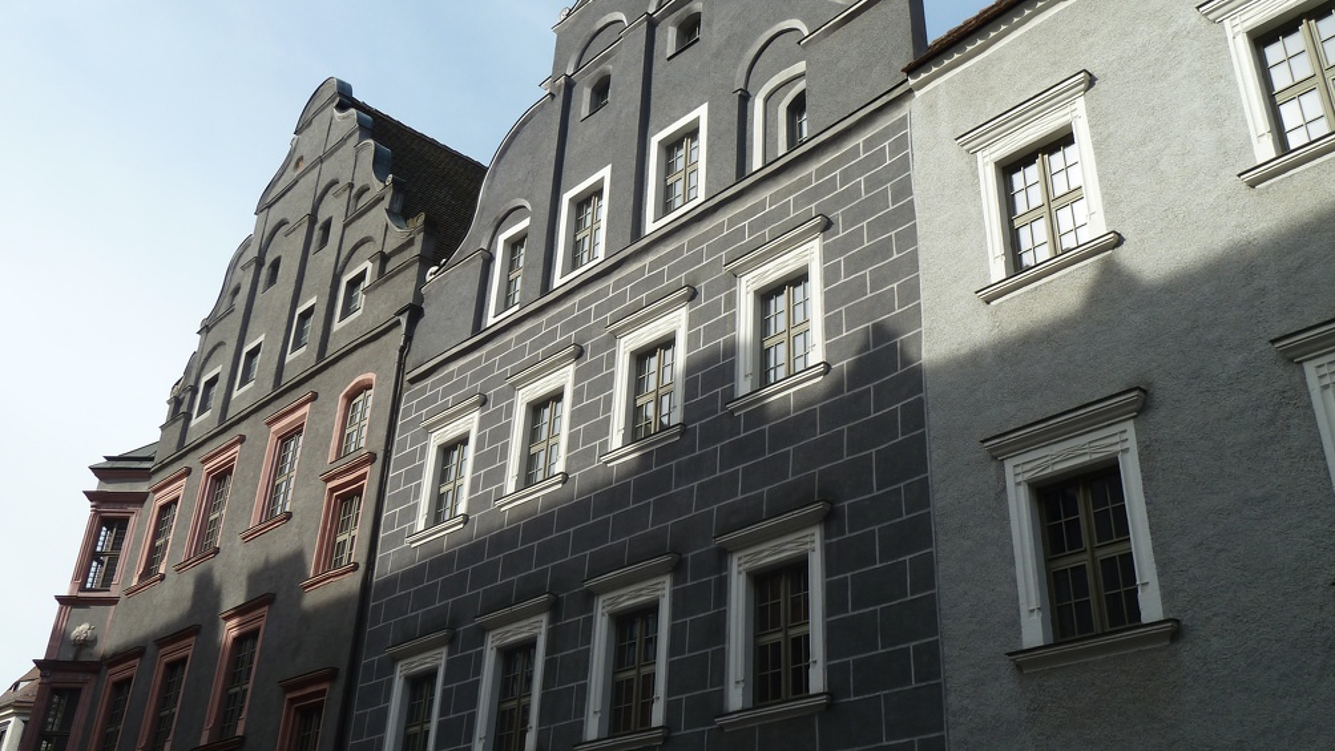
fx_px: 1239
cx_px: 668
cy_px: 303
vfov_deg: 33.6
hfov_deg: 56.6
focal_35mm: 35
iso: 80
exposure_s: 1/400
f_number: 4
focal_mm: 5.3
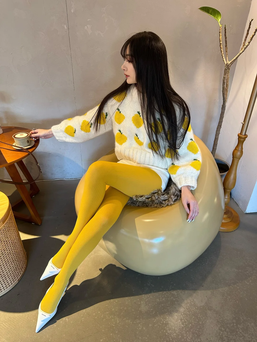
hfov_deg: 56.8
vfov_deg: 71.6
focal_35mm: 24
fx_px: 238
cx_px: 128
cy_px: 171
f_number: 1.78
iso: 250
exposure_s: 1/50
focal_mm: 6.86
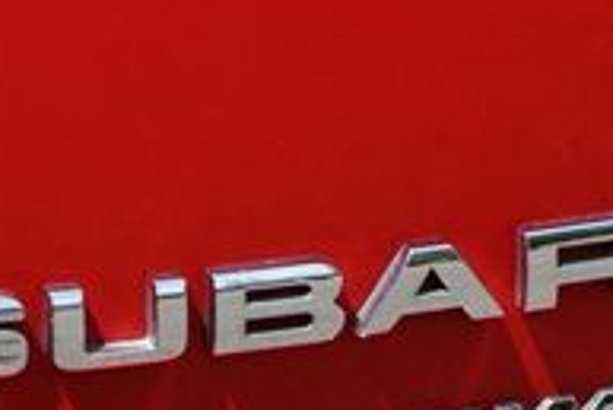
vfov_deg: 2.9
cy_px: 435
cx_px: 410
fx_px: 8009
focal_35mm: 470
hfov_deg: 4.4
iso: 110
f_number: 8
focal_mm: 95
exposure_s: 1/250
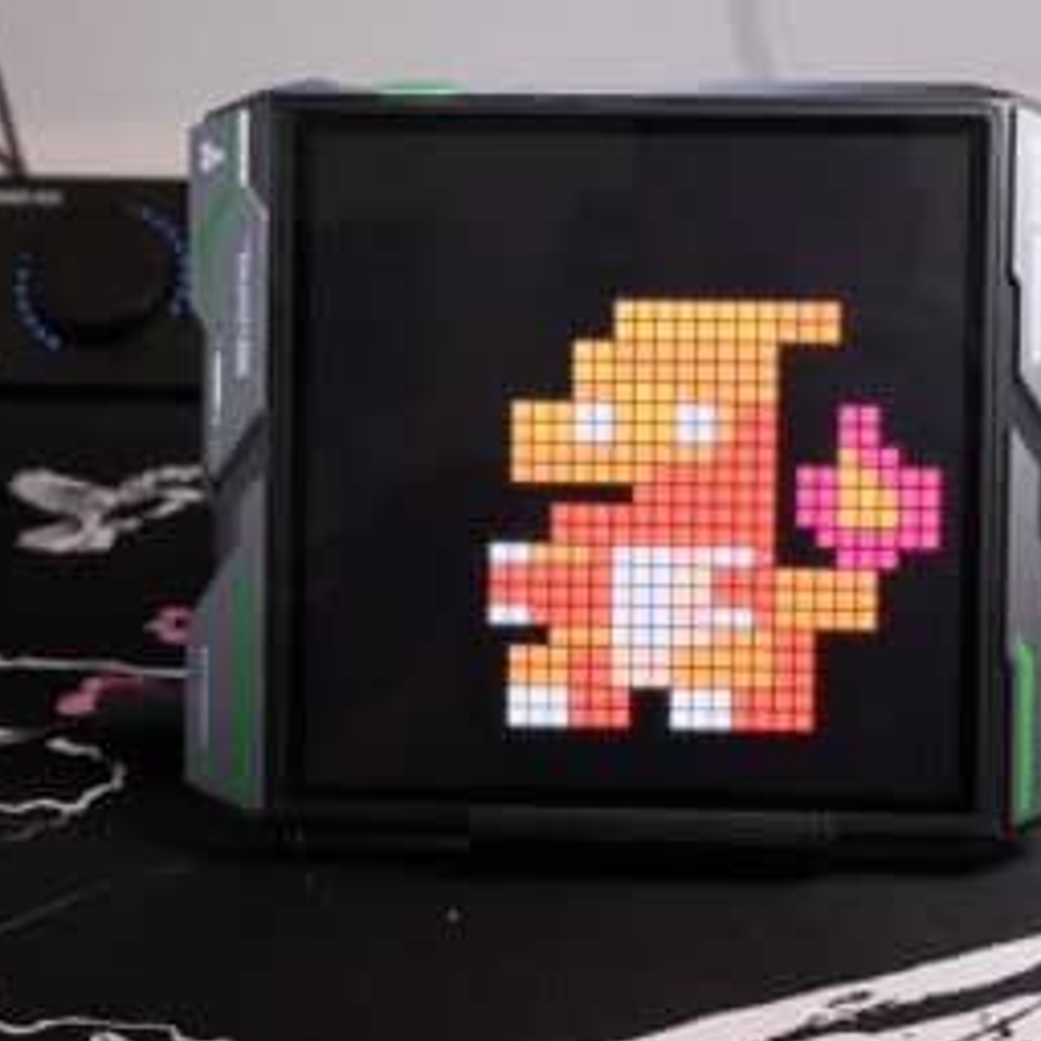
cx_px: 612
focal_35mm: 61
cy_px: 523
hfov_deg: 28.1
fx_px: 2075
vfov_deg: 28.2
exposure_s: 1/100
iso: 2000
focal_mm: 31.4
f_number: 7.1
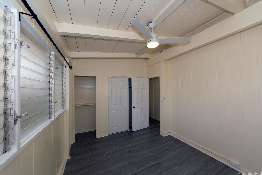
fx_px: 87
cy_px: 88
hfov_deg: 112.6
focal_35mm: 12
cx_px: 131
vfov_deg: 90.0
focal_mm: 8
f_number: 8
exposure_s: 1/80
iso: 125
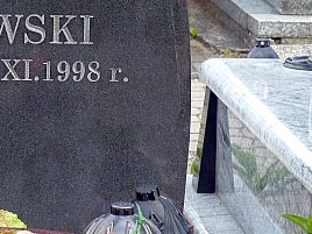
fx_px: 2605
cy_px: 42
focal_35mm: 289
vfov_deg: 5.1
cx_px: -10
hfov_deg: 6.8
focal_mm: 21.8
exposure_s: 1/160
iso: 100
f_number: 4
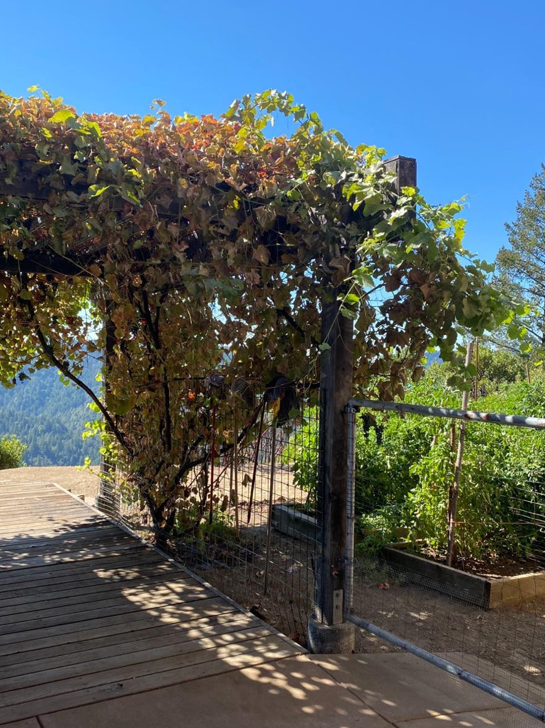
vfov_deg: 55.3
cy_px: 388
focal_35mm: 33
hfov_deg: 42.9
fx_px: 693
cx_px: 254
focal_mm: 4.25
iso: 32
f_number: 1.8
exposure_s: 1/1114
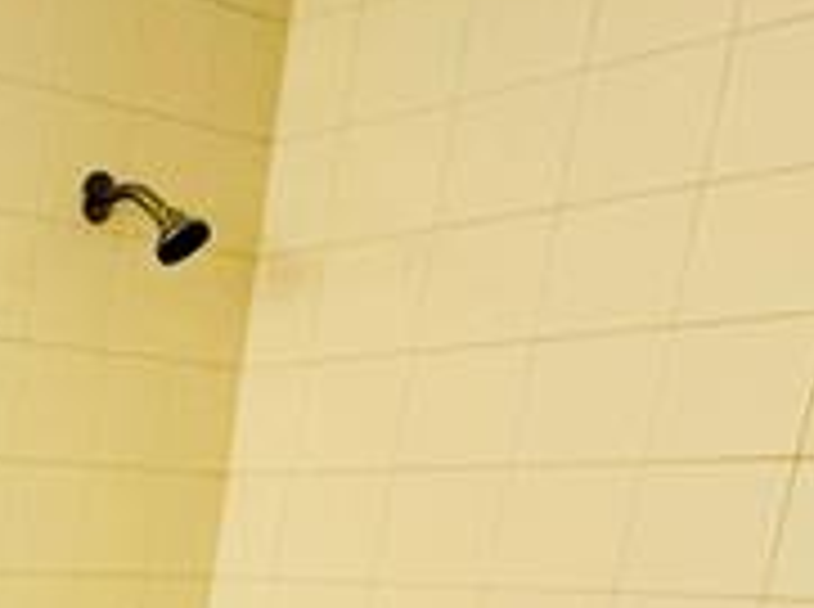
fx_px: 1455
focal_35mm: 62
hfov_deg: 23.6
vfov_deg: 20.0
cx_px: -468
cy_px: 937
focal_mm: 2.22
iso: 250
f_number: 2.2
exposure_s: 1/60
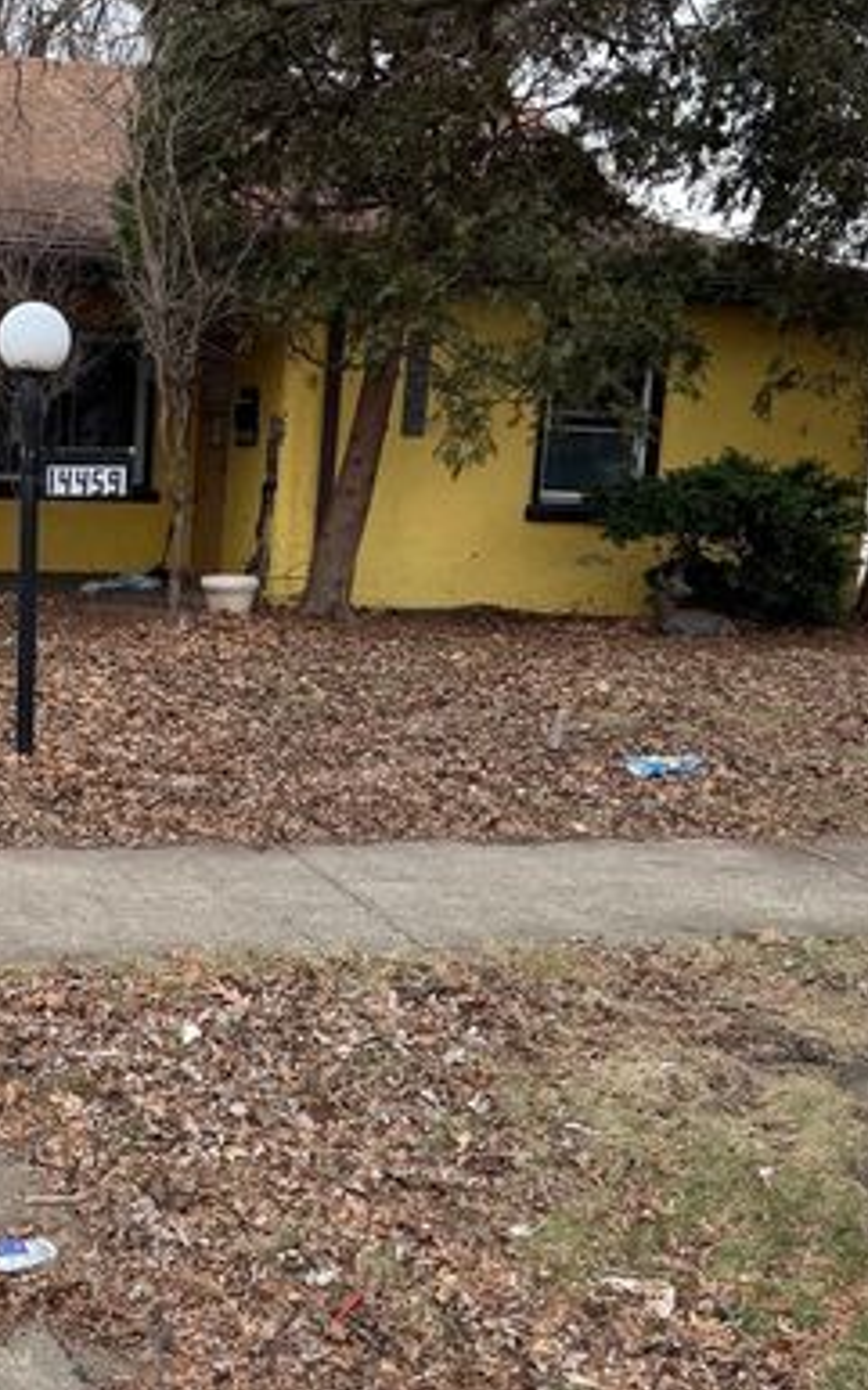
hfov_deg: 28.0
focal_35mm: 44
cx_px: 65
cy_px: 639
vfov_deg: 45.2
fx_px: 1667
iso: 100
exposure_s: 1/200
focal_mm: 6.76
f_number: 1.78
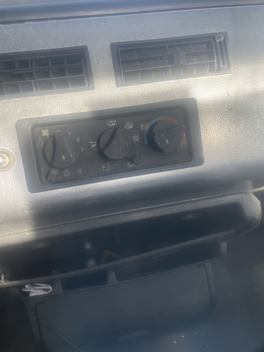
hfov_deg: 53.1
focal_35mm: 26
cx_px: 132
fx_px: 264
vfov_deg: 67.3
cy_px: 176
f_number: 1.6
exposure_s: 1/416
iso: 32
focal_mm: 4.2
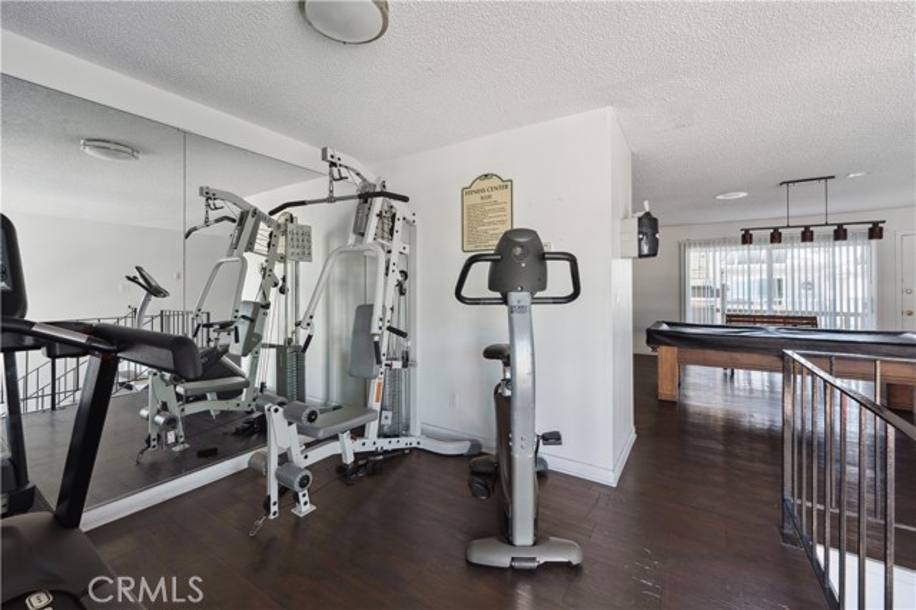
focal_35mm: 14
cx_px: 458
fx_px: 356
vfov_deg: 81.1
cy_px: 305
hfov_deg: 104.3
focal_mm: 14
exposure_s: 1/13
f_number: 9
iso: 100
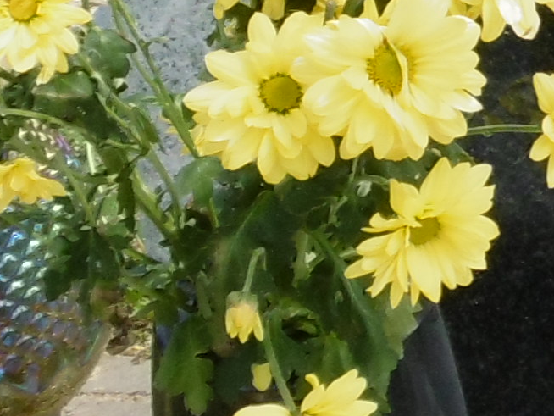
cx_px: 1044
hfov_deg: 10.8
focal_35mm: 169
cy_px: -267
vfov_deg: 8.5
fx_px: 2706
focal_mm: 4.3
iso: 100
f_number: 3.1
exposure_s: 1/400
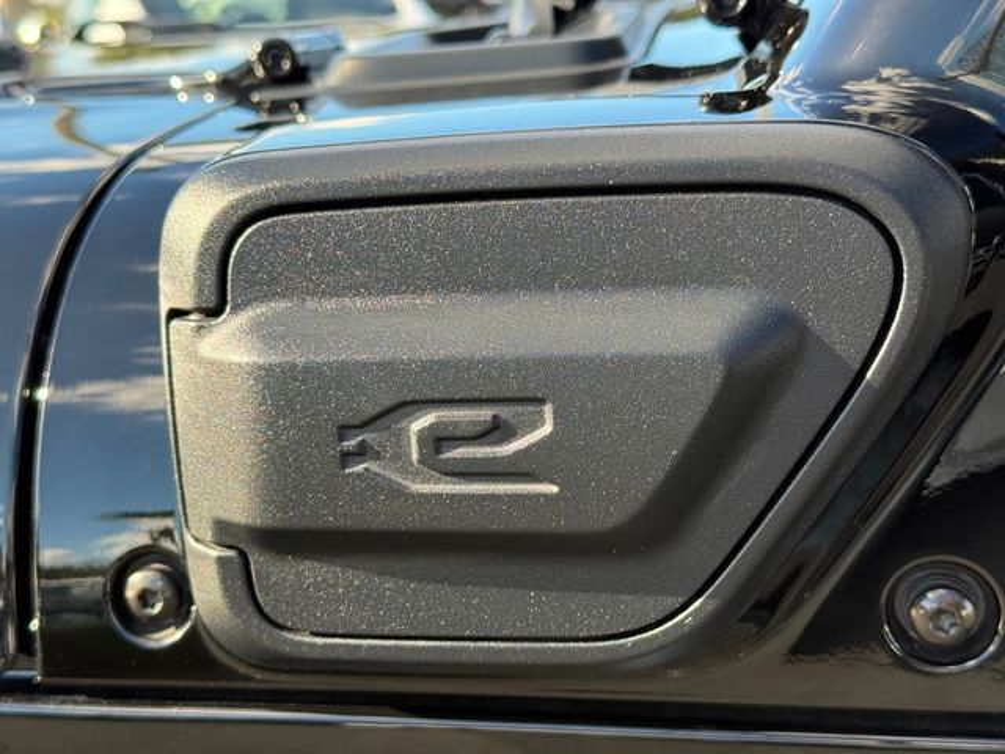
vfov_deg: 30.3
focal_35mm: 48
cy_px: 377
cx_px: 502
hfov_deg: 39.7
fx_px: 1394
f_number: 1.78
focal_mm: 6.76
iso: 80
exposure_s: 1/509
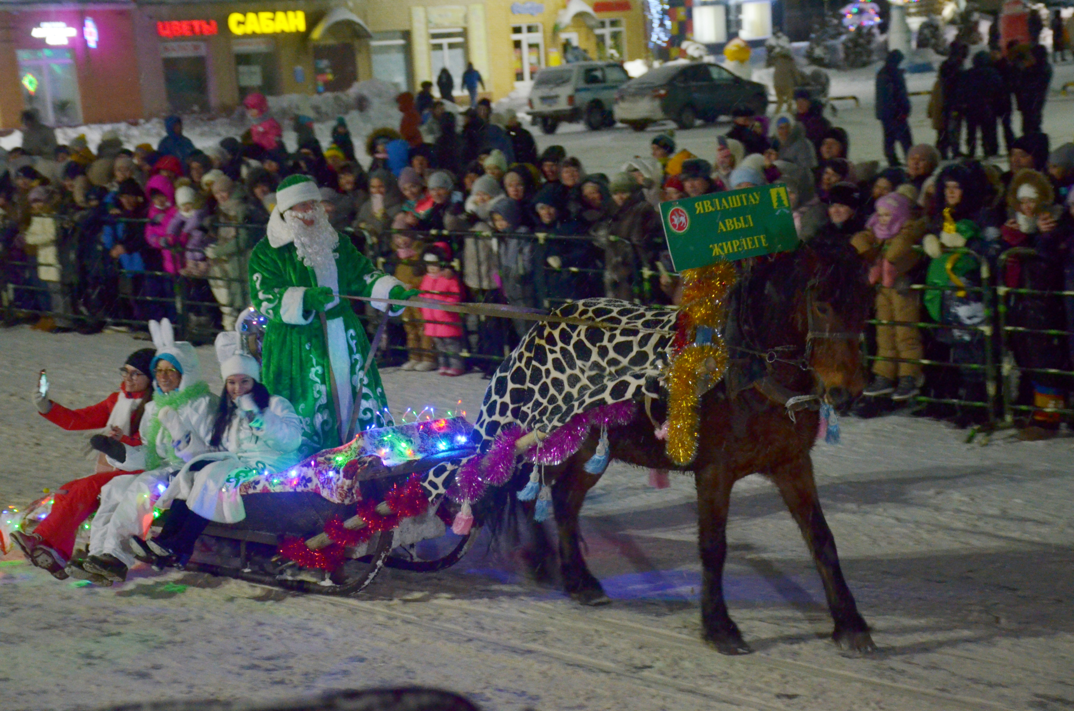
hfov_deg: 27.0
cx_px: 537
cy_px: 356
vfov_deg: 18.1
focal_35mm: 75
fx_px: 2233
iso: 2000
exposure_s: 1/45
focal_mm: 50
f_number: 4.8
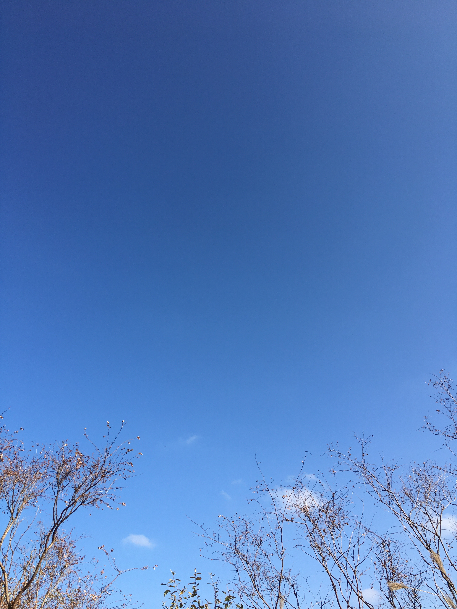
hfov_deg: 48.2
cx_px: 228
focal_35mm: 29
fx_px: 510
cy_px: 304
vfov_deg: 61.7
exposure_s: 1/1261
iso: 25
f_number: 2.2
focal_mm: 4.15
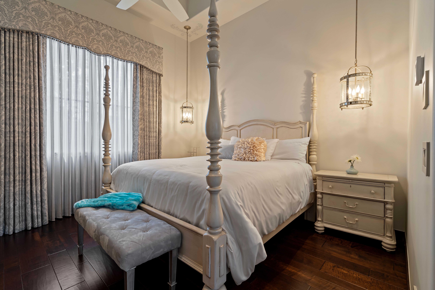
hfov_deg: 96.7
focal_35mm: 16
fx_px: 193
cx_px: 218
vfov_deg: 73.7
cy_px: 145
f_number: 9
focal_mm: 16
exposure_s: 1/1.25
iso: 500
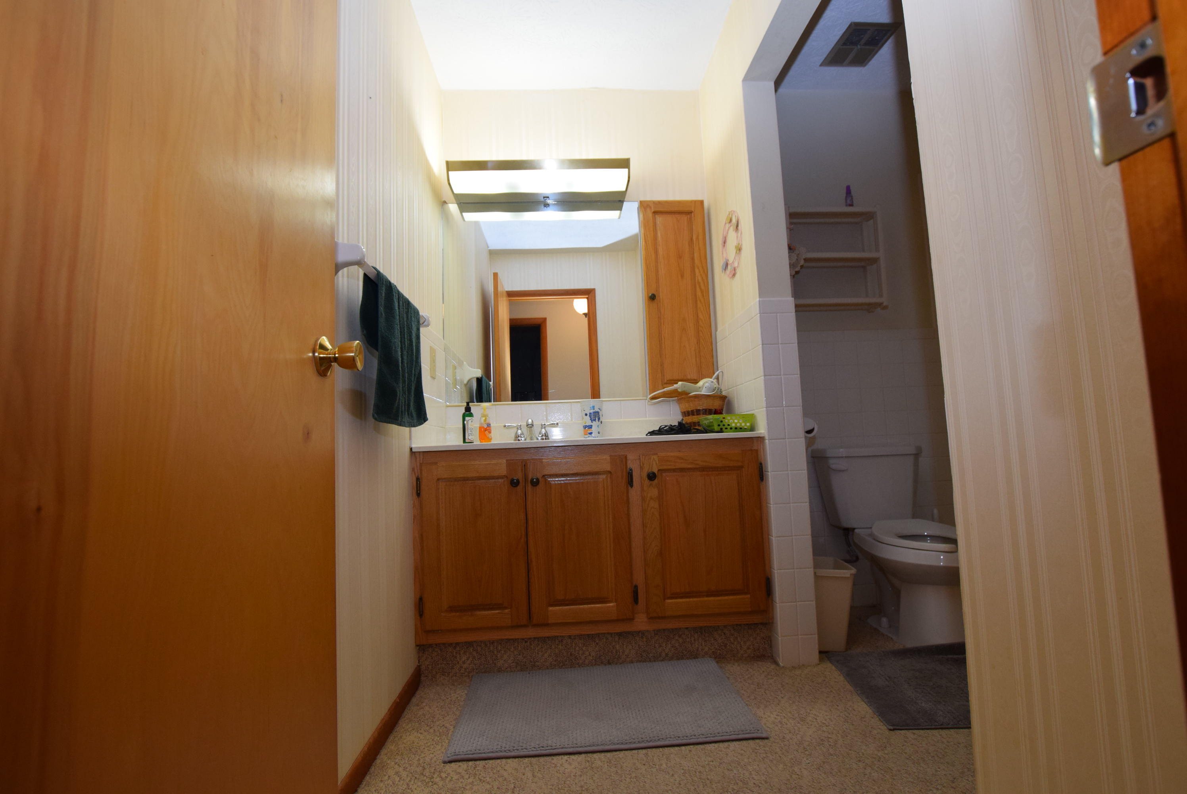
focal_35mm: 16
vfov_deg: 72.2
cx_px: 594
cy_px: 397
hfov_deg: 94.9
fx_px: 544
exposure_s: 1/100
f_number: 5
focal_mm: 11
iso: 800
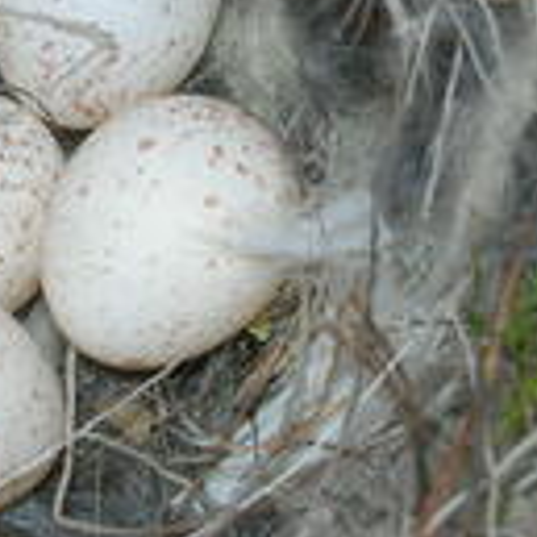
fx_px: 3458
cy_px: 137
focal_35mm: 197
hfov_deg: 8.8
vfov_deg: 8.9
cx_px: 37
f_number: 6.3
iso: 64
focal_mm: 14.9
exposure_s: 1/60.1
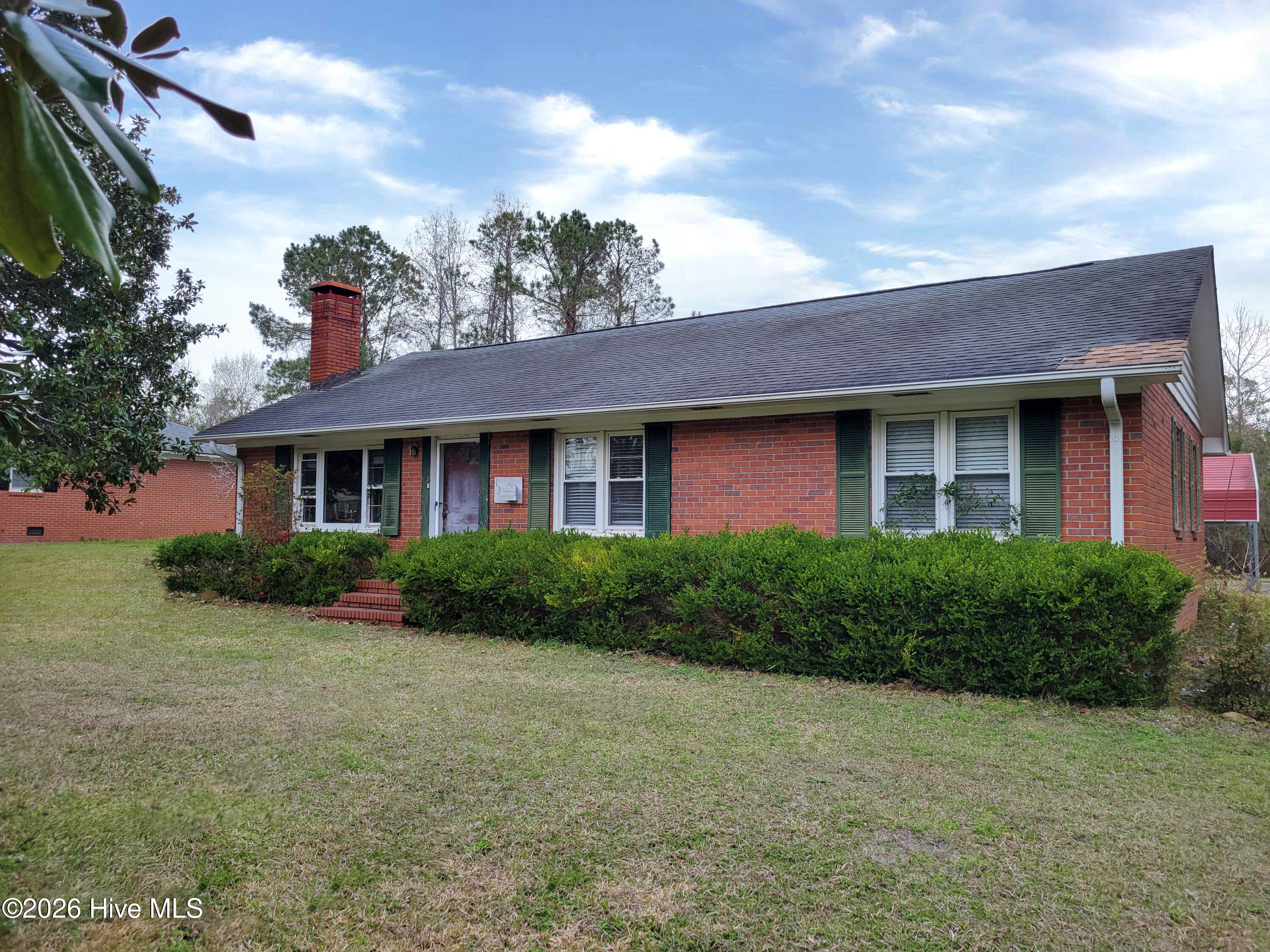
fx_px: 954
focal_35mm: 26
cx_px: 635
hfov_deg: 67.3
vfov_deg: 53.1
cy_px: 476
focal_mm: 5.4
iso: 40
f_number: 1.8
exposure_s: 1/1073
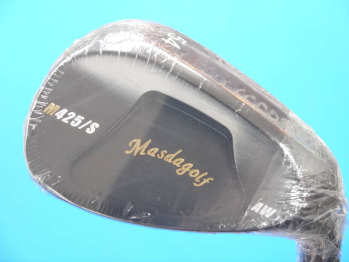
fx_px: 857
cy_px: 130
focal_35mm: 85
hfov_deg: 23.0
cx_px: 176
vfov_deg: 17.4
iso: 800
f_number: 5.6
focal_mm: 42
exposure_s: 1/50
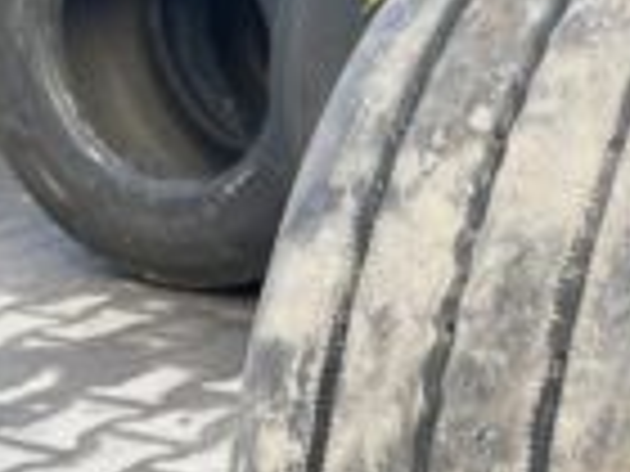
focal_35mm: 80
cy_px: 501
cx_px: 522
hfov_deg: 24.0
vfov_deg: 17.9
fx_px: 1456
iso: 32
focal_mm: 4.2
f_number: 1.6
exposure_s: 1/127
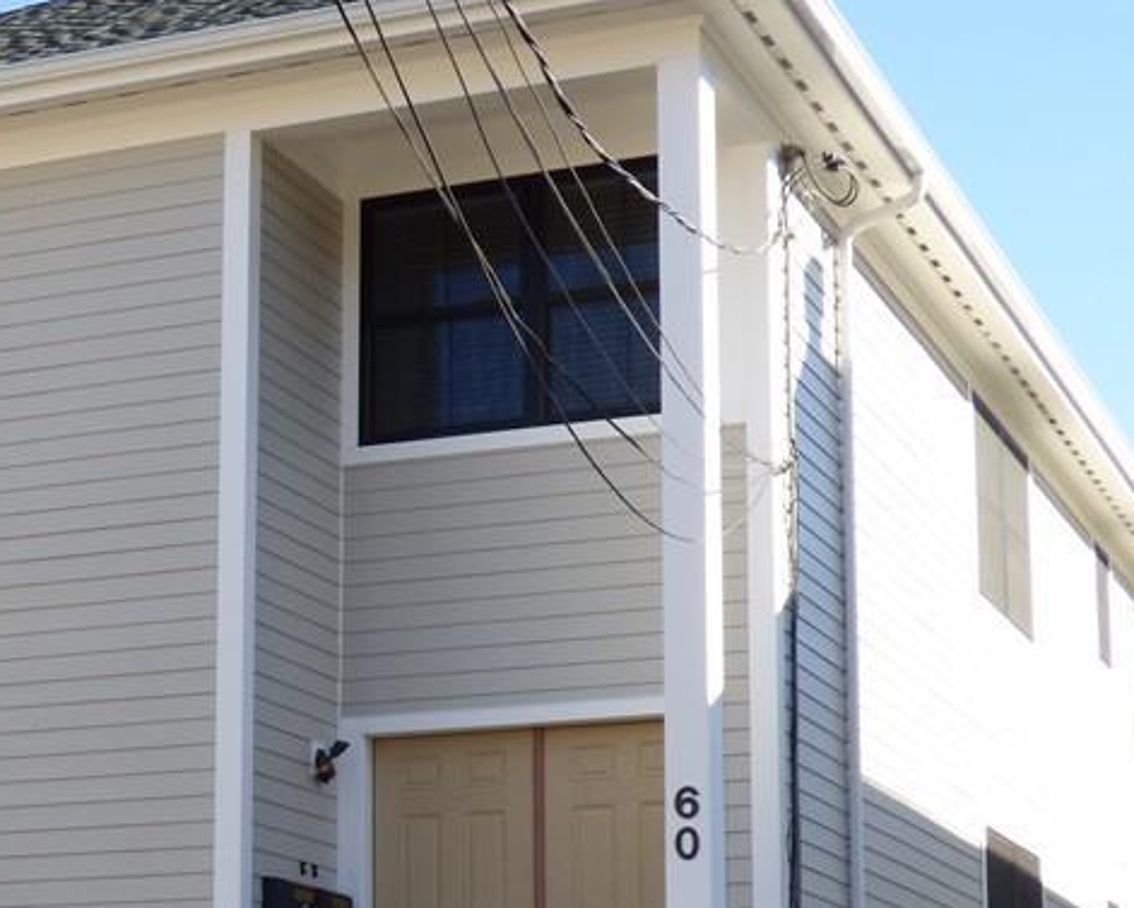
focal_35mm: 87
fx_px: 2921
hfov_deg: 21.6
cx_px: 164
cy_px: 747
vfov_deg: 17.5
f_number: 3.6
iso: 100
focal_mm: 7.07
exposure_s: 1/320
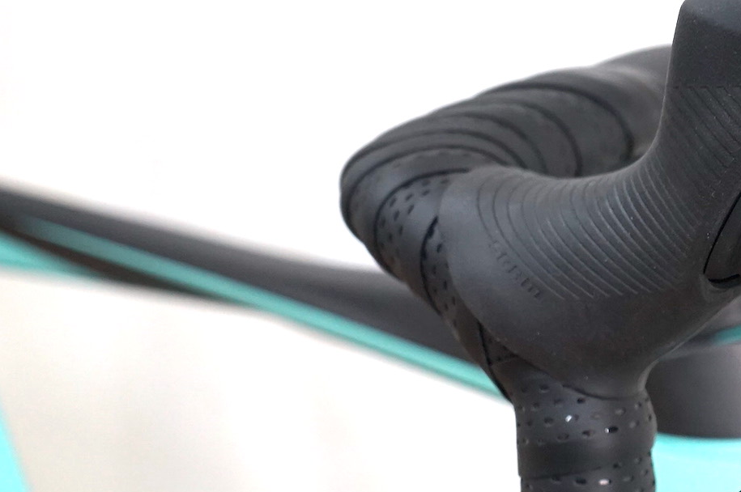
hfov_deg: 20.6
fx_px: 1912
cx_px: 866
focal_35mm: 93
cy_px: 372
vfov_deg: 14.6
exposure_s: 1/60
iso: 800
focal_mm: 37
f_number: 5
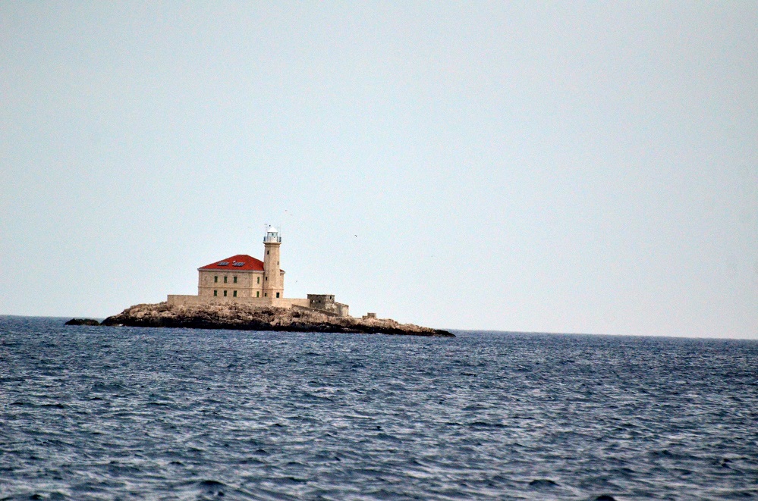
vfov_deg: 3.0
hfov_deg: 4.6
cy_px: 250
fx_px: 9452
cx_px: 379
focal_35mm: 450
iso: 2200
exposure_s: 1/8000
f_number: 5.6
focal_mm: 300
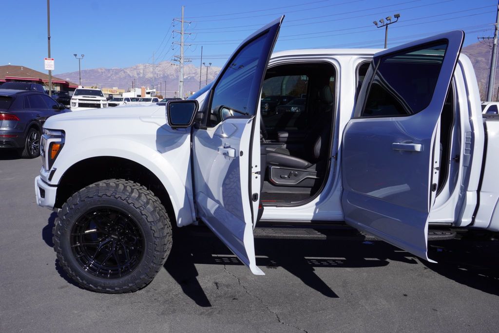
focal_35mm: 28
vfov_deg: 45.7
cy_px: 166
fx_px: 395
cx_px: 250
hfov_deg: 64.5
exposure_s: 1/160
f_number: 10
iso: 100
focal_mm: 19
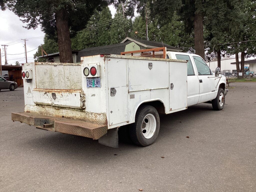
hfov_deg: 58.4
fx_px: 229
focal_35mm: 31
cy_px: 96
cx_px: 128
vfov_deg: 45.4
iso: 25
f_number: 2.4
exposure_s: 1/229
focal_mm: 3.3
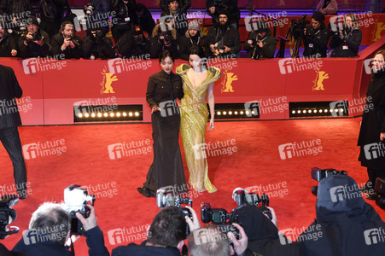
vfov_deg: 29.2
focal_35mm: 46
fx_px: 492
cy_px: 128
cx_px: 192
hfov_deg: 42.8
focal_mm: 46
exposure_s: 1/200
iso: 1250
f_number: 5
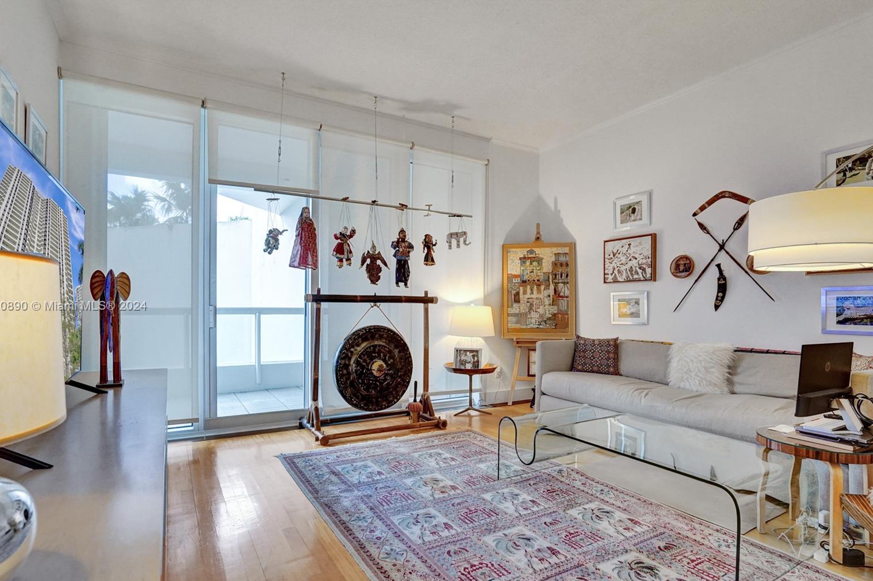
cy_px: 307
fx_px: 412
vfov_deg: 70.3
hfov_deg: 93.3
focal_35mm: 17
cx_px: 425
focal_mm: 16
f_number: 5
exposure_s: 1/200
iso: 2500
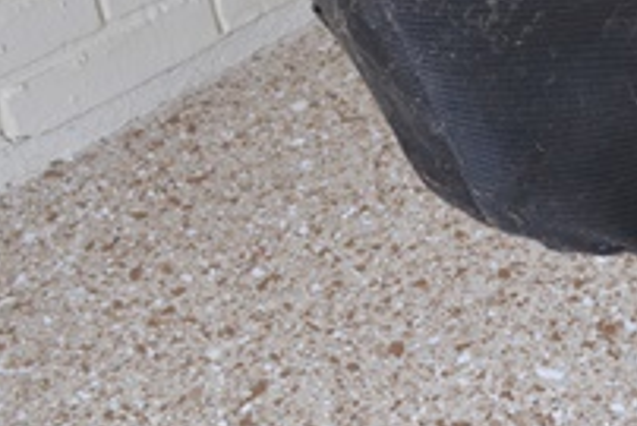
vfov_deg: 13.9
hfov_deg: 19.4
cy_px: 54
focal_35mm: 98
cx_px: 788
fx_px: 1735
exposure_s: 1/125
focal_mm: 22
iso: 360
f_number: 5.6
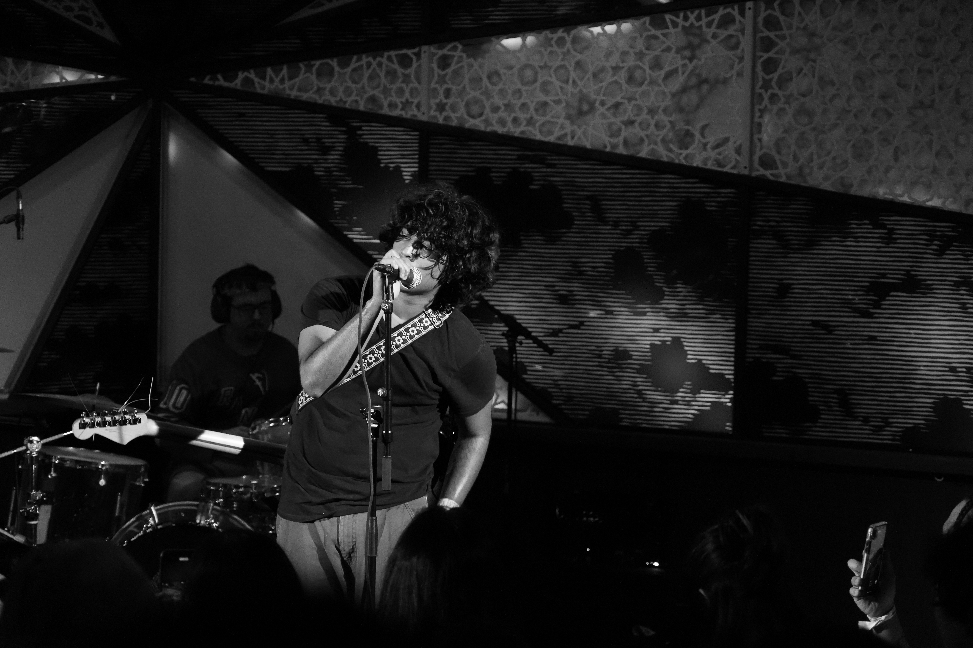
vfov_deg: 16.6
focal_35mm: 82
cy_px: 324
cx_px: 486
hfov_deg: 24.6
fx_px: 2230
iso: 5000
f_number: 2.8
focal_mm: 55
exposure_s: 1/100
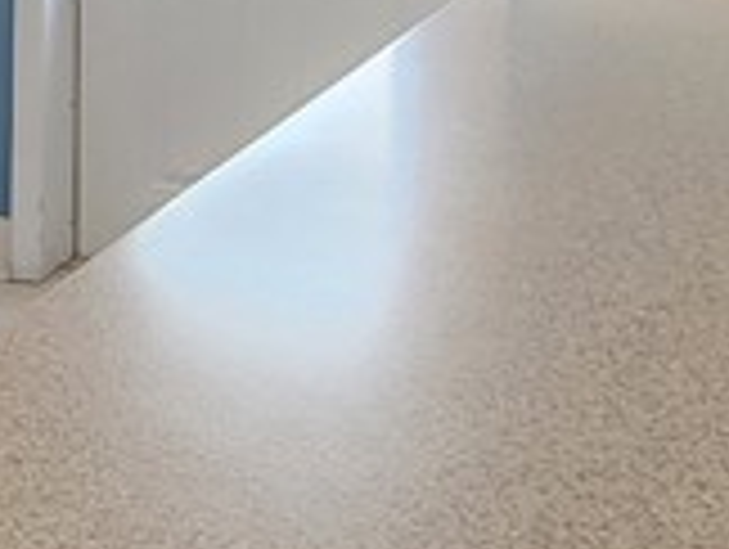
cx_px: -702
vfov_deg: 17.2
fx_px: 1729
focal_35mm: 82
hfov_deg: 17.5
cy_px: -104
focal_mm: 2.2
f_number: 2.2
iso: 250
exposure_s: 1/60
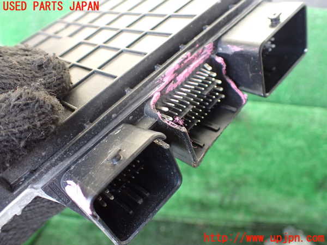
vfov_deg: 46.8
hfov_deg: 60.0
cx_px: 164
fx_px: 283
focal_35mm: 30
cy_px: 122
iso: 800
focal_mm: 5.4
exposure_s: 1/125
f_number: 2.3
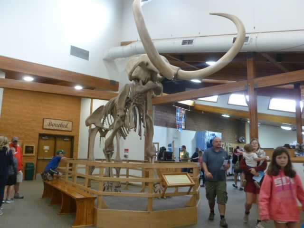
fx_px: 246
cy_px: 114
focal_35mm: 28
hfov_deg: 63.4
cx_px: 152
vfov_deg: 49.7
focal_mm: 5
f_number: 3.3
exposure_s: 1/40
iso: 400
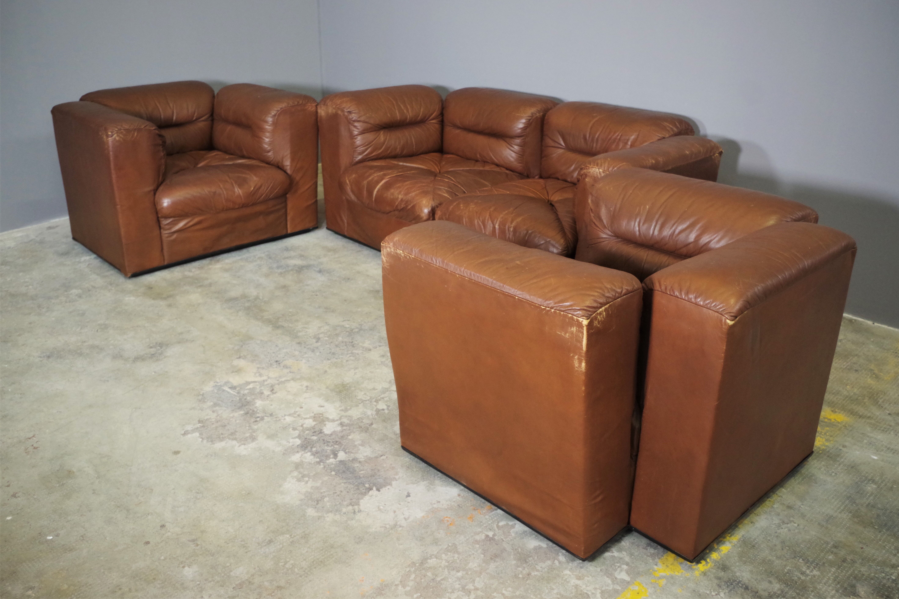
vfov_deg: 42.3
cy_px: 300
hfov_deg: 60.3
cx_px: 450
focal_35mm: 31
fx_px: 774
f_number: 4
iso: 1600
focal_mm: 21.25
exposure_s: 1/60
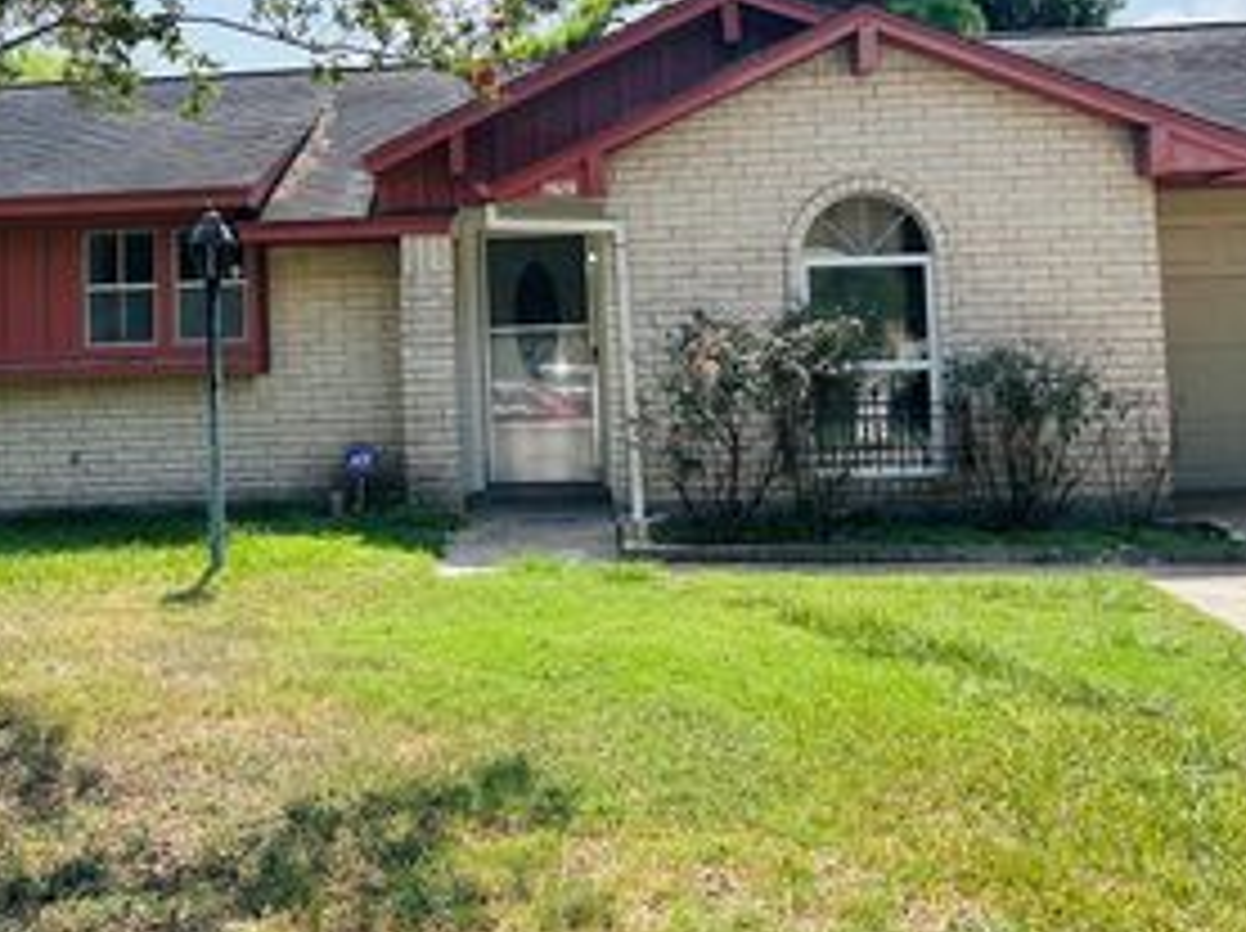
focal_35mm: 47
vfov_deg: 30.2
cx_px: 427
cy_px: 209
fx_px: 1690
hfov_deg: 40.0
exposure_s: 1/2915
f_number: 1.5
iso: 50
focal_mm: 5.7
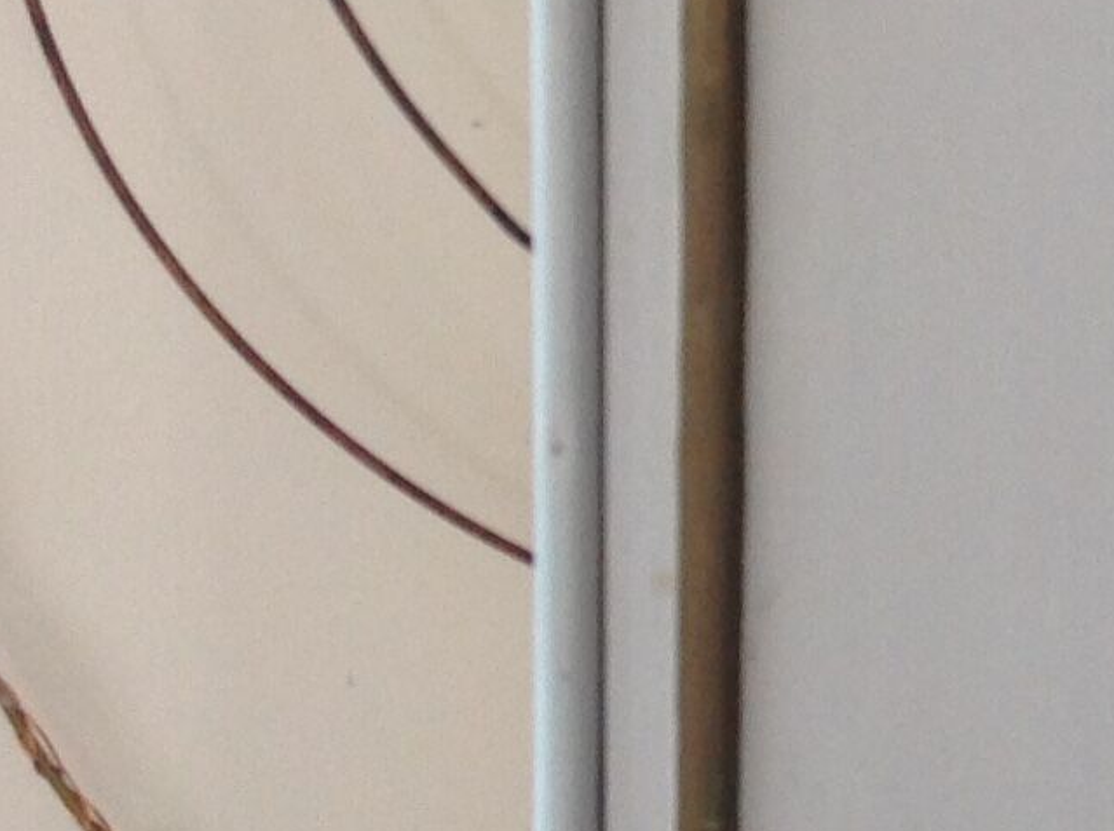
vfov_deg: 10.4
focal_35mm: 142
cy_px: 186
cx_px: 1433
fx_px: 4562
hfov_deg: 13.4
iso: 64
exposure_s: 1/15
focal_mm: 4.28
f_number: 2.4
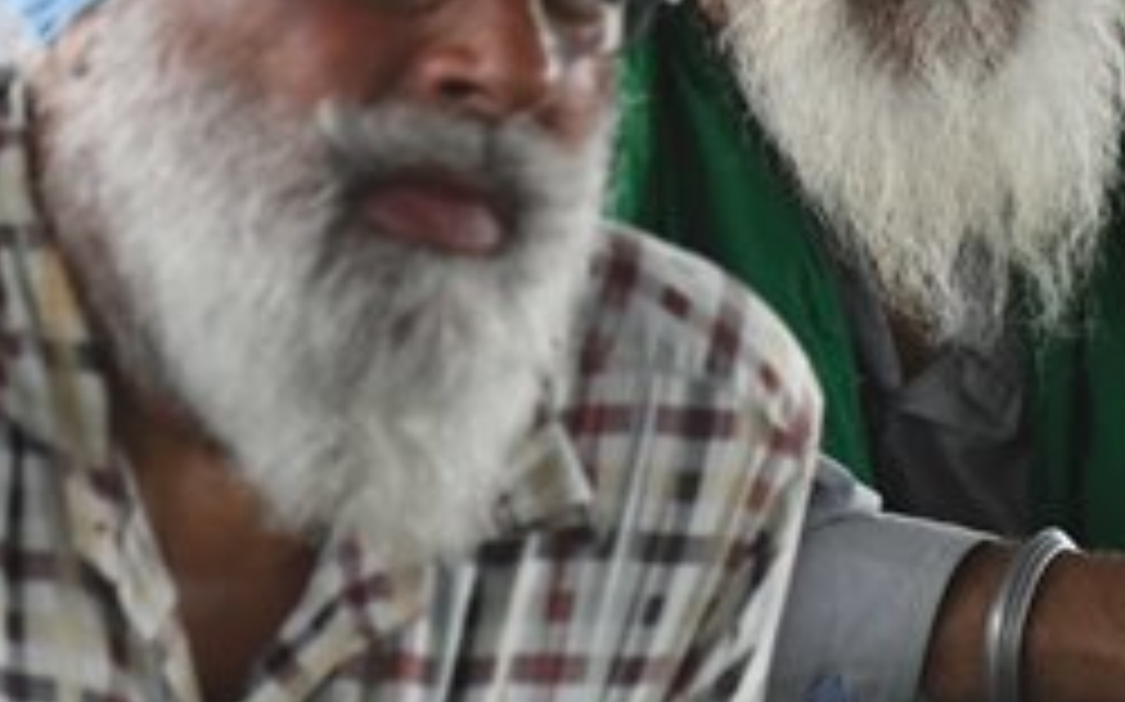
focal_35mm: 855
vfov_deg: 1.5
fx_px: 26191
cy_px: 2
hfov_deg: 2.5
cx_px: 1017
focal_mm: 175
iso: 1250
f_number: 5
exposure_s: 1/250
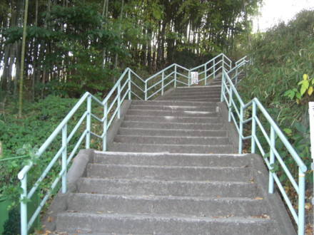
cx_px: 157
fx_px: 345
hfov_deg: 49.0
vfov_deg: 37.7
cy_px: 118
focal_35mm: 38
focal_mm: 7.9
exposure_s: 1/80
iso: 200
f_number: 2.8
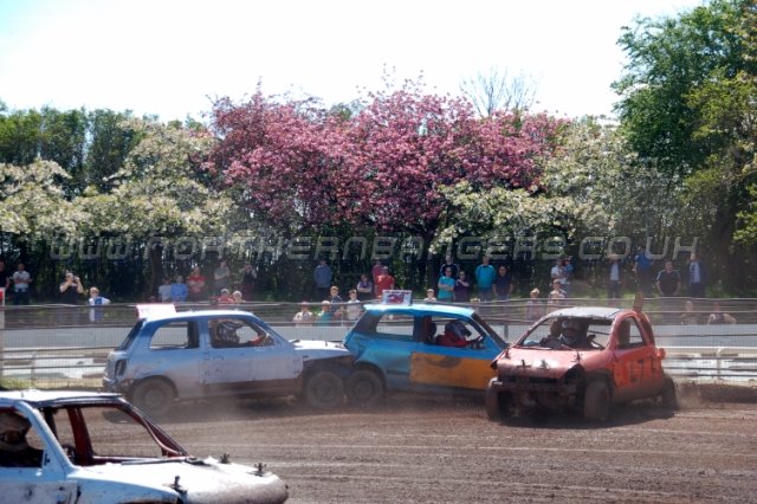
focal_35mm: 82
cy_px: 252
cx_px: 378
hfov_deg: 24.6
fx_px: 1734
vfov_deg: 16.5
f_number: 5.3
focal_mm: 55
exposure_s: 1/800
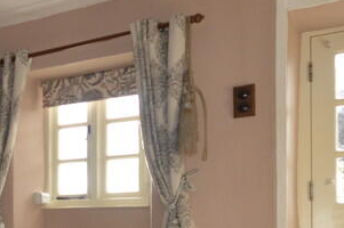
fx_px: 487
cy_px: 237
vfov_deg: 25.0
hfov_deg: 31.8
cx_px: -78
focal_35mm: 51
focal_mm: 10
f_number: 4
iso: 280
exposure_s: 1/125
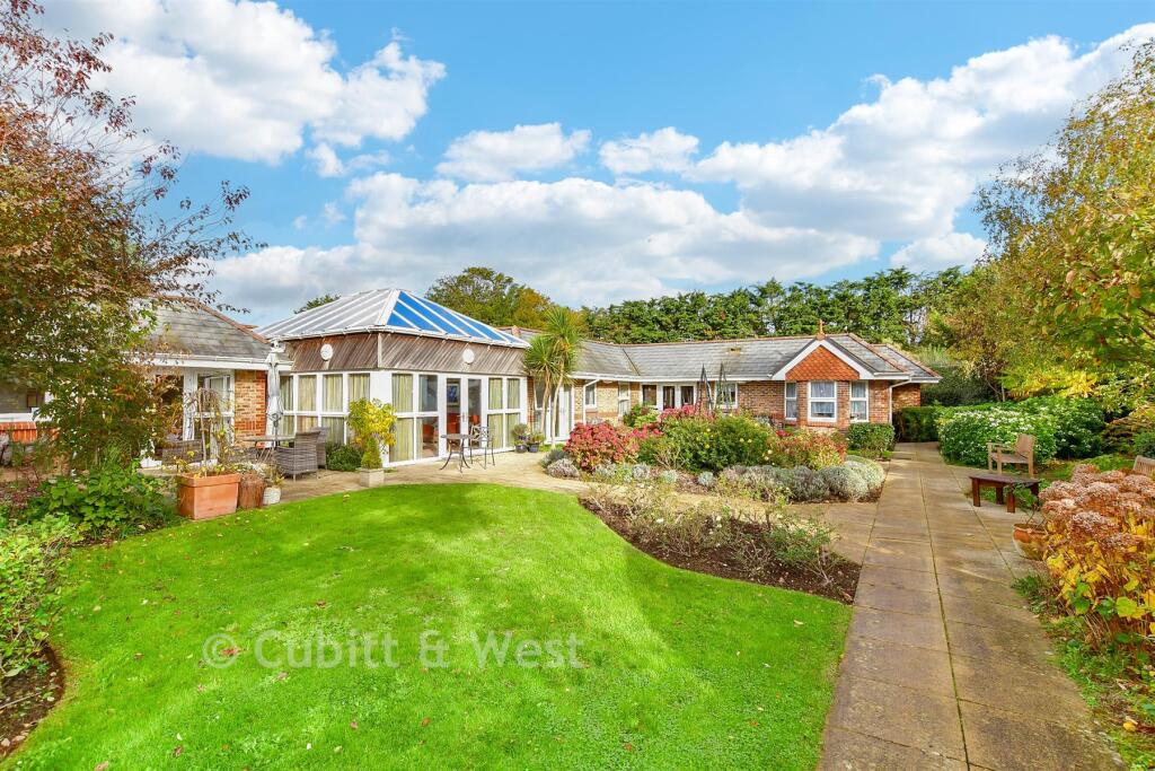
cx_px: 578
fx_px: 513
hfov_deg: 96.7
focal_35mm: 16
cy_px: 386
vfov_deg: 73.8
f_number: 8
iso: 400
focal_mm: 11
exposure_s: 1/250
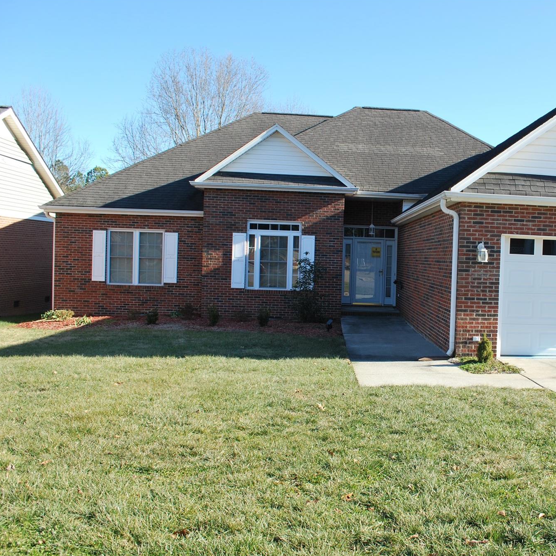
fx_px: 636
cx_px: 412
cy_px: 279
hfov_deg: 45.7
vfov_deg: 47.2
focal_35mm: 35
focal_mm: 18
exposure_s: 1/160
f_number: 6.3
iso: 100
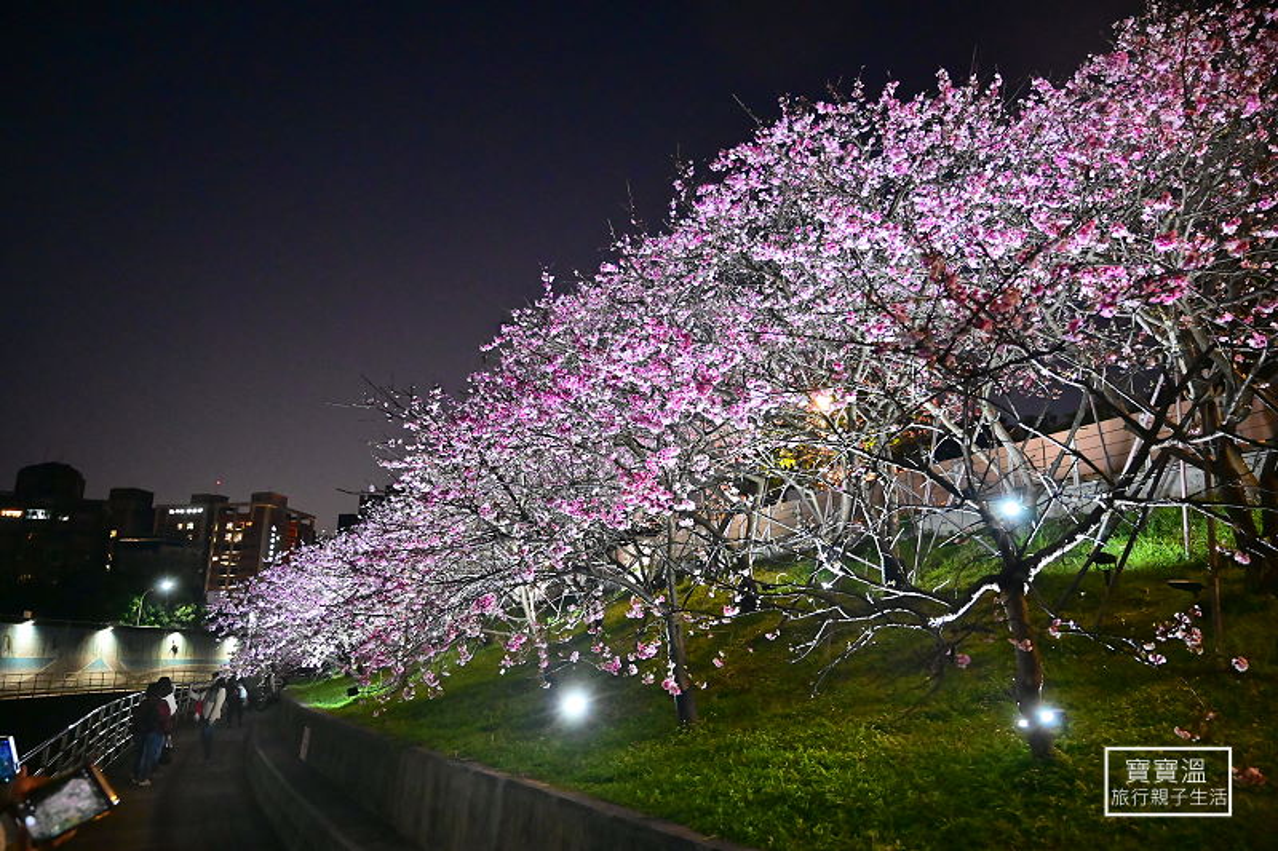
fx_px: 852
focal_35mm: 24
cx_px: 639
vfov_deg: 53.1
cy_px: 426
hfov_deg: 73.8
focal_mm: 24
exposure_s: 1/80
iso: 6400
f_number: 4
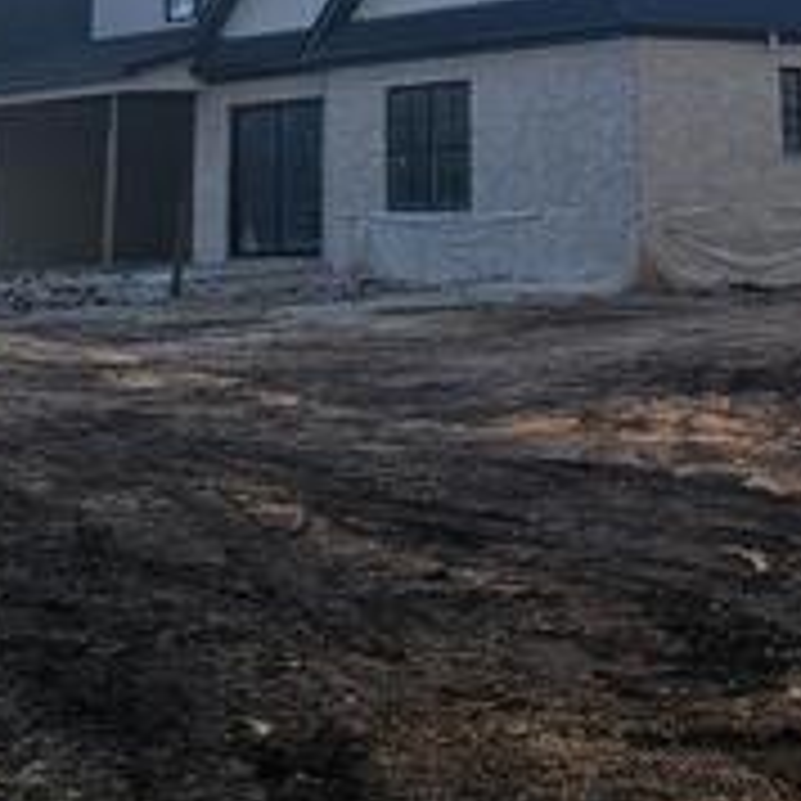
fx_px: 1911
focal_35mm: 73
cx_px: 801
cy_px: -194
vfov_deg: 21.7
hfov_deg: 22.7
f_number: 1.7
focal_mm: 6.3
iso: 10
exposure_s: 1/500
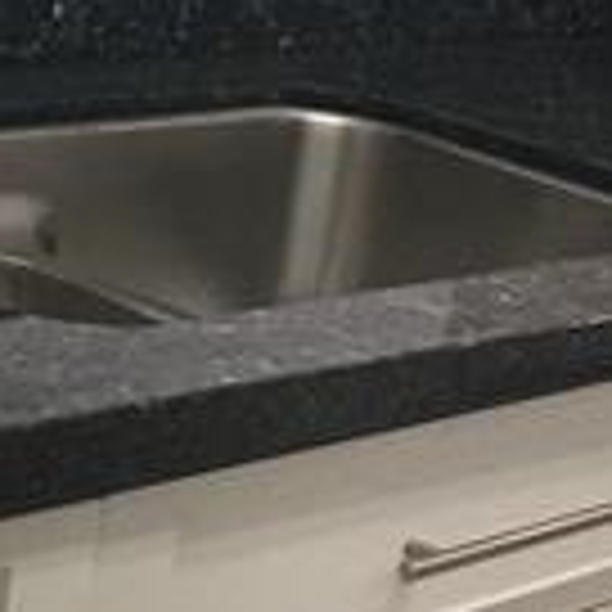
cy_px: 27
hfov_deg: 12.0
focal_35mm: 145
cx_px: 135
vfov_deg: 11.9
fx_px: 2900
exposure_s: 1/17
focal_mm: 4.15
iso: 50
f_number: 2.2
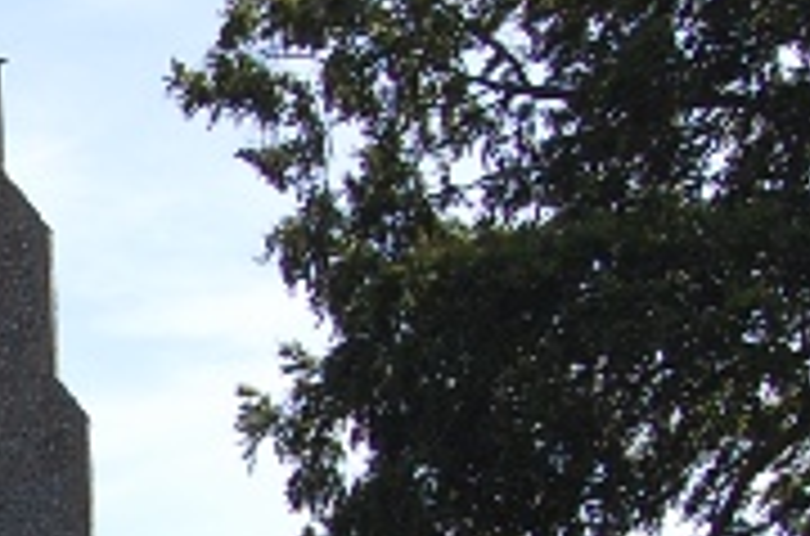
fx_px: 3209
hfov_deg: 13.3
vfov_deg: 9.3
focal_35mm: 143
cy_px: 766
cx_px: -529
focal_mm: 20
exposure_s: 1/250
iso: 200
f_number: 8
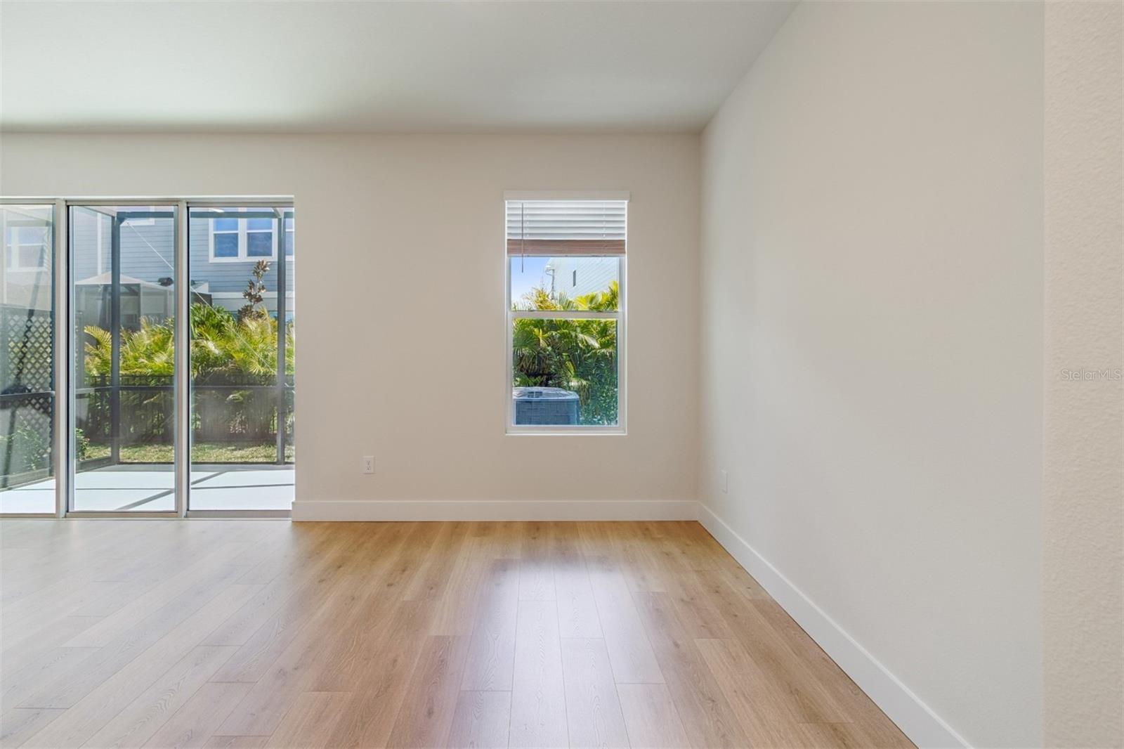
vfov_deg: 77.3
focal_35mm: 15
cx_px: 562
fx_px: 468
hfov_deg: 100.4
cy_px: 374
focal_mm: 10
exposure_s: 1/50
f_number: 7.1
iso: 100
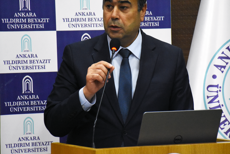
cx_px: 117
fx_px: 1405
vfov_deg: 6.2
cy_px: 65
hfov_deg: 9.4
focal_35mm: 220
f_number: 5.6
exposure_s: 1/80
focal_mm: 112
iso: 4000
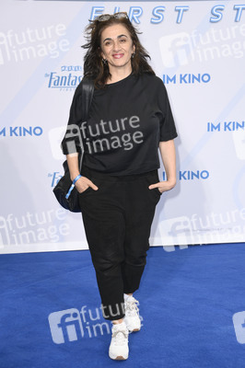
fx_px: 869
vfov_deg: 23.9
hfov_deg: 16.0
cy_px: 184
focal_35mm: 85
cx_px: 122
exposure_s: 1/250
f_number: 5.6
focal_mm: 85
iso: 400
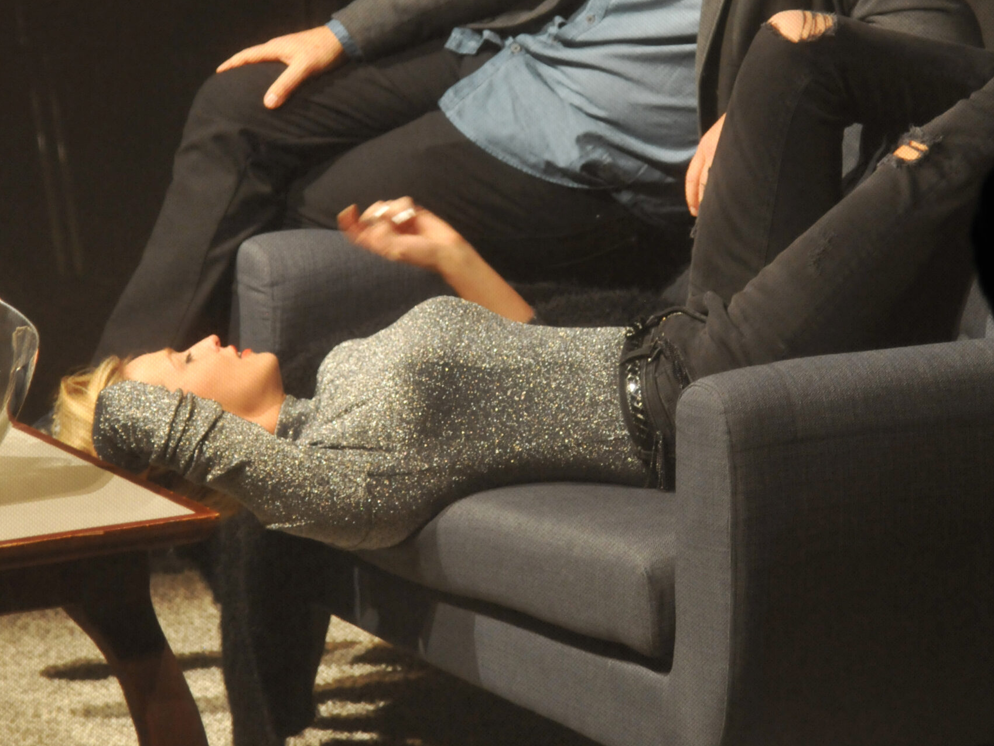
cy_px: 153
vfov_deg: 8.0
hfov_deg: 10.7
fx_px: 5305
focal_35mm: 185
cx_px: 497
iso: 1000
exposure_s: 1/30
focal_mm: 85
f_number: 4
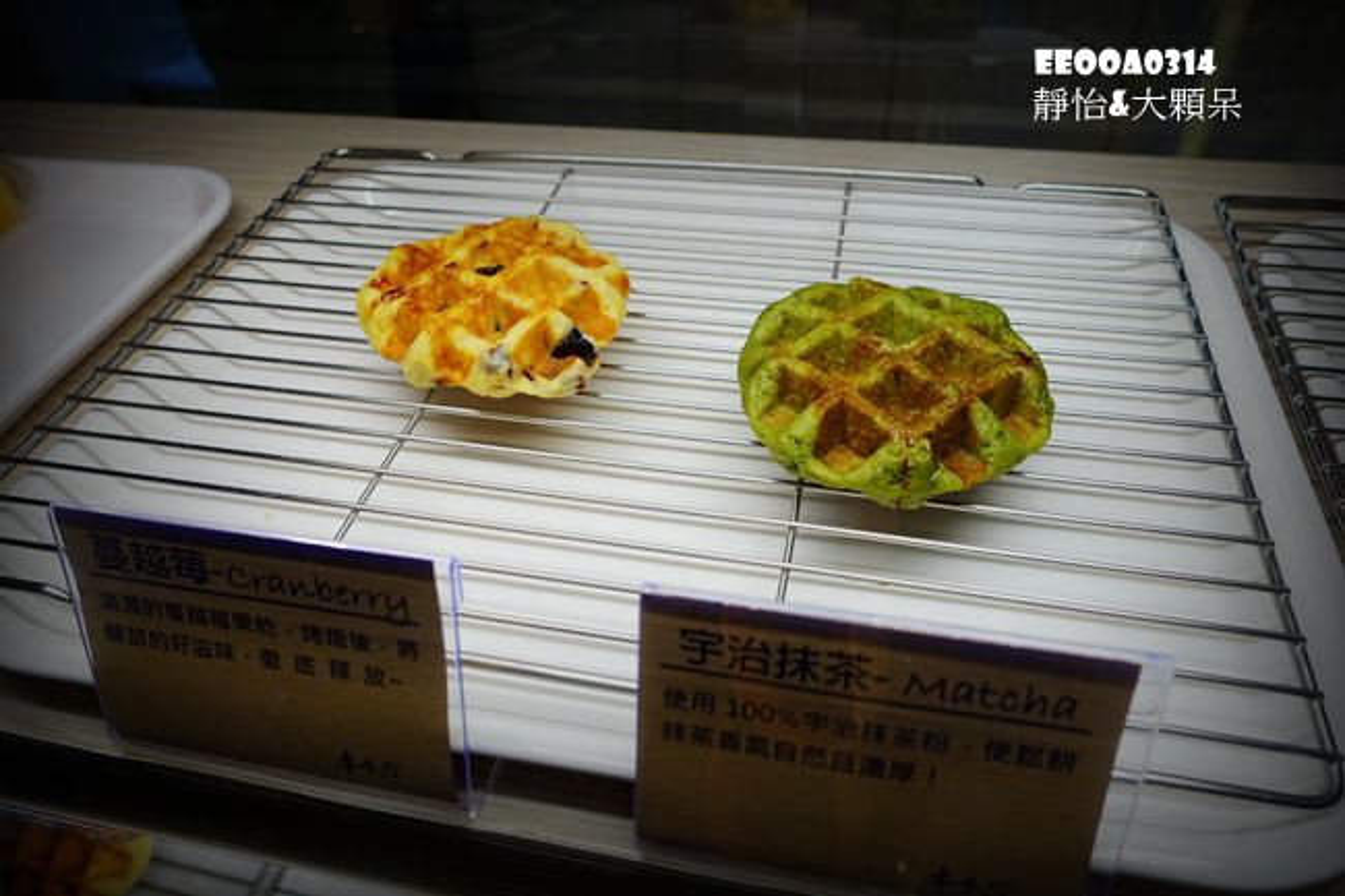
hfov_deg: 73.8
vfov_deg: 53.1
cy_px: 448
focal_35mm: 24
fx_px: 896
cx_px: 672
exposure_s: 1/80
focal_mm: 8.85
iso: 125
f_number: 2.8
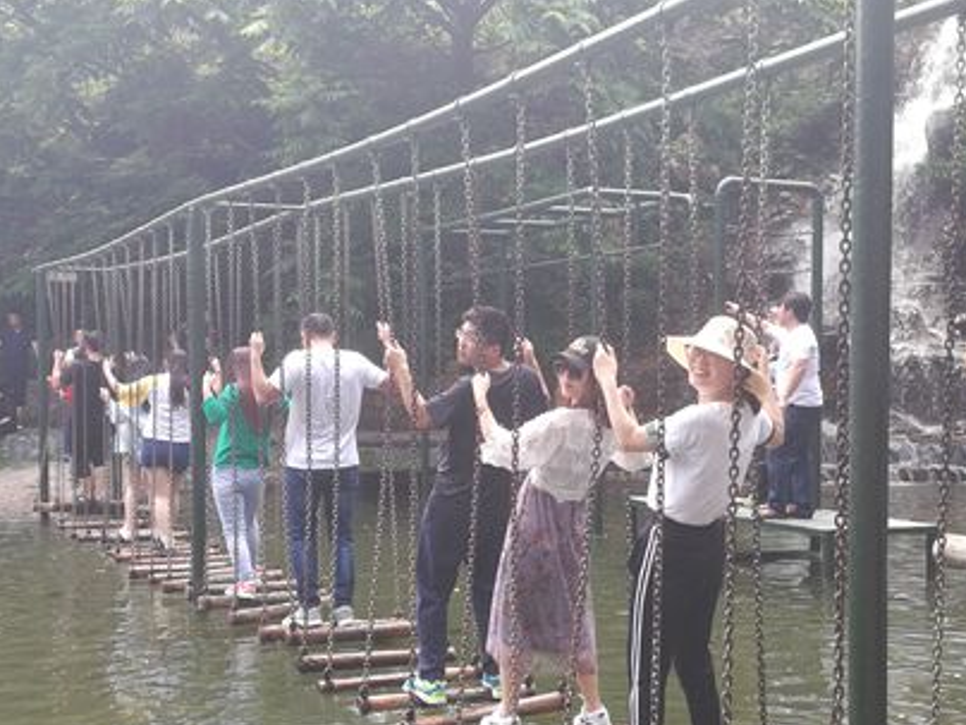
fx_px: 1591
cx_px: 555
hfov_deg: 33.7
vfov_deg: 25.6
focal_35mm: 57
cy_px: 434
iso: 50
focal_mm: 4.5
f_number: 2.2
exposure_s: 1/190
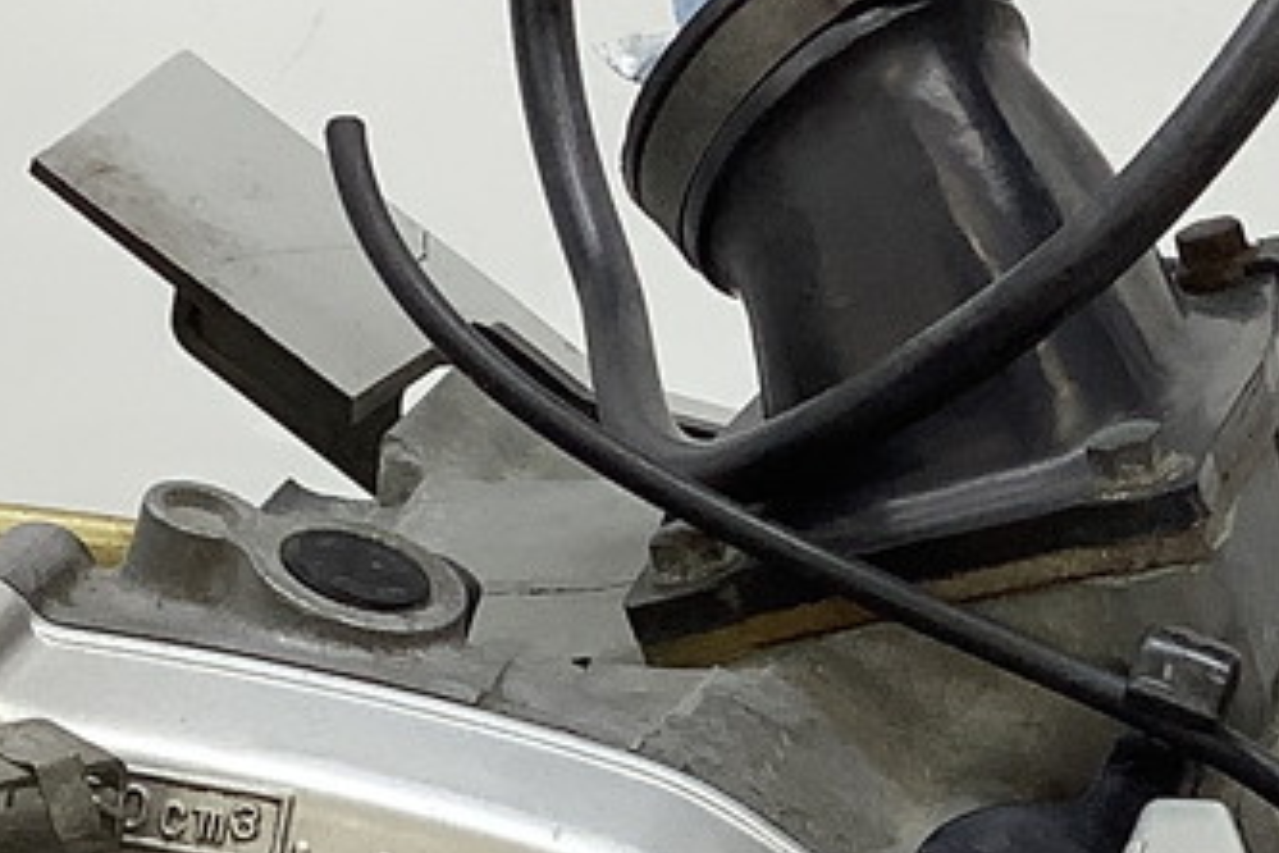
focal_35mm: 124
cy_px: 745
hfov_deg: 16.1
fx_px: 4405
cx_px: 1379
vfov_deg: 11.0
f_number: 2.4
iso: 64
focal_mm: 3.3
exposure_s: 1/120
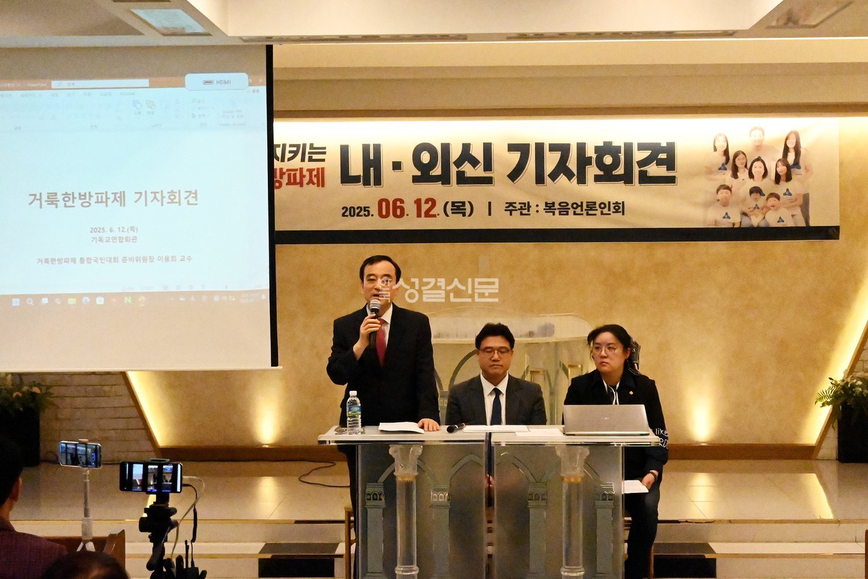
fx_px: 1519
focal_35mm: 63
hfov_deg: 31.9
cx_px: 434
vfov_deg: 21.6
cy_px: 290
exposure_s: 1/4000
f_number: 5.6
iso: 22800
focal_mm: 42
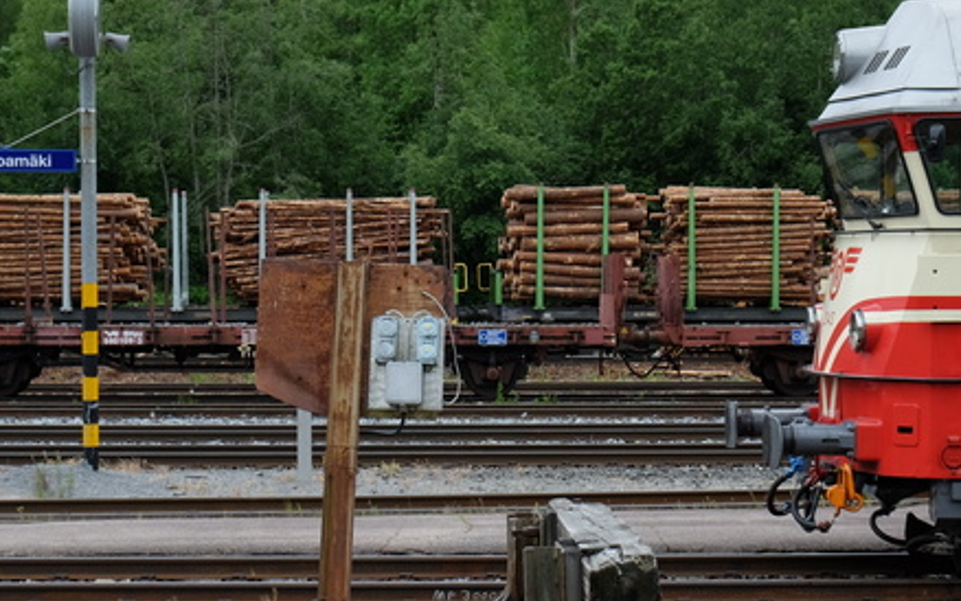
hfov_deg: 22.1
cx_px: 516
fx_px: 2463
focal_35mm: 94
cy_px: 395
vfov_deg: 13.9
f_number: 5.6
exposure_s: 1/220
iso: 200
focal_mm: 34.3
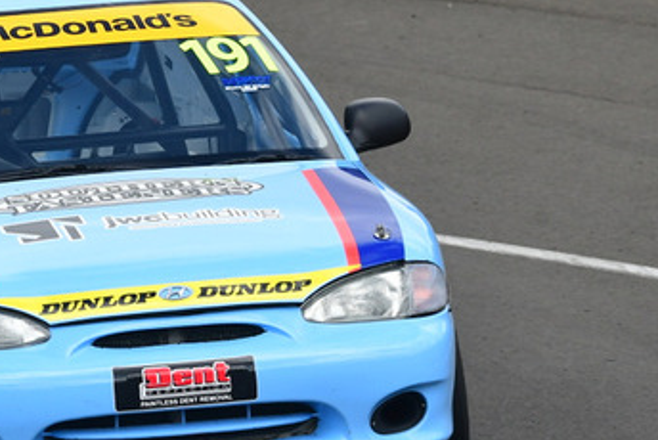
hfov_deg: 2.3
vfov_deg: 1.5
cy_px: 249
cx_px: 142
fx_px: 16573
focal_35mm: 906
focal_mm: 260
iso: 640
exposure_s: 1/640
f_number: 10
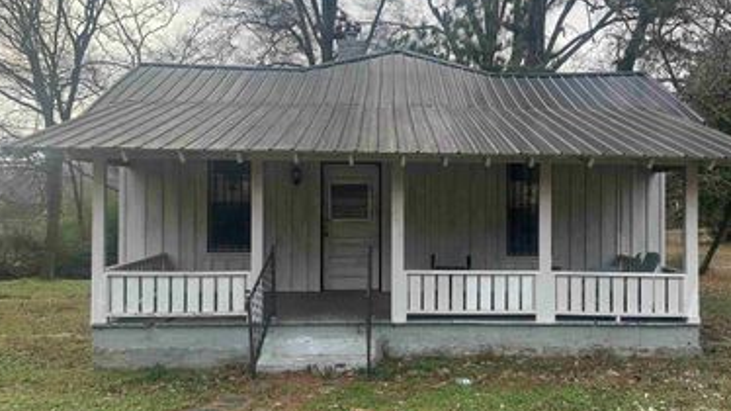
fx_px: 678
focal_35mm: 35
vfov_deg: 33.7
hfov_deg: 56.4
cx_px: 426
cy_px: 212
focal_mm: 6.86
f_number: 1.78
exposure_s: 1/962
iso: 80
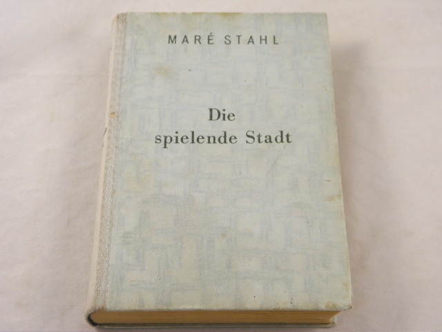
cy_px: 166
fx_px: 753
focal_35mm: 59
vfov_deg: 24.8
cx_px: 221
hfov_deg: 32.7
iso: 125
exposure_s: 1/50
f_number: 4.1
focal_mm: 10.6
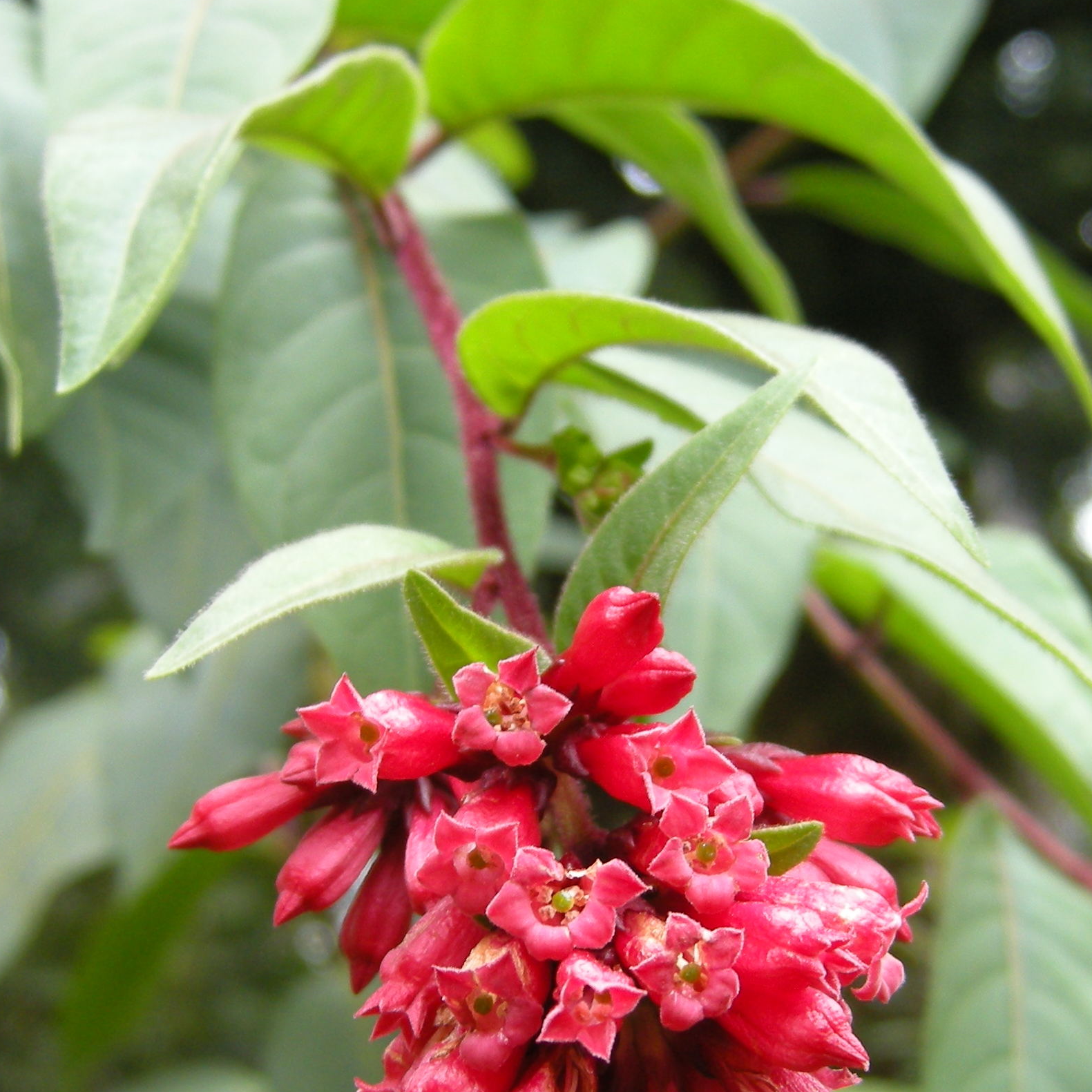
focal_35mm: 45
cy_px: 657
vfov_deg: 37.4
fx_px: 1606
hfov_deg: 37.6
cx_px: 555
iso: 80
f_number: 2.7
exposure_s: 1/45
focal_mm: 7.5
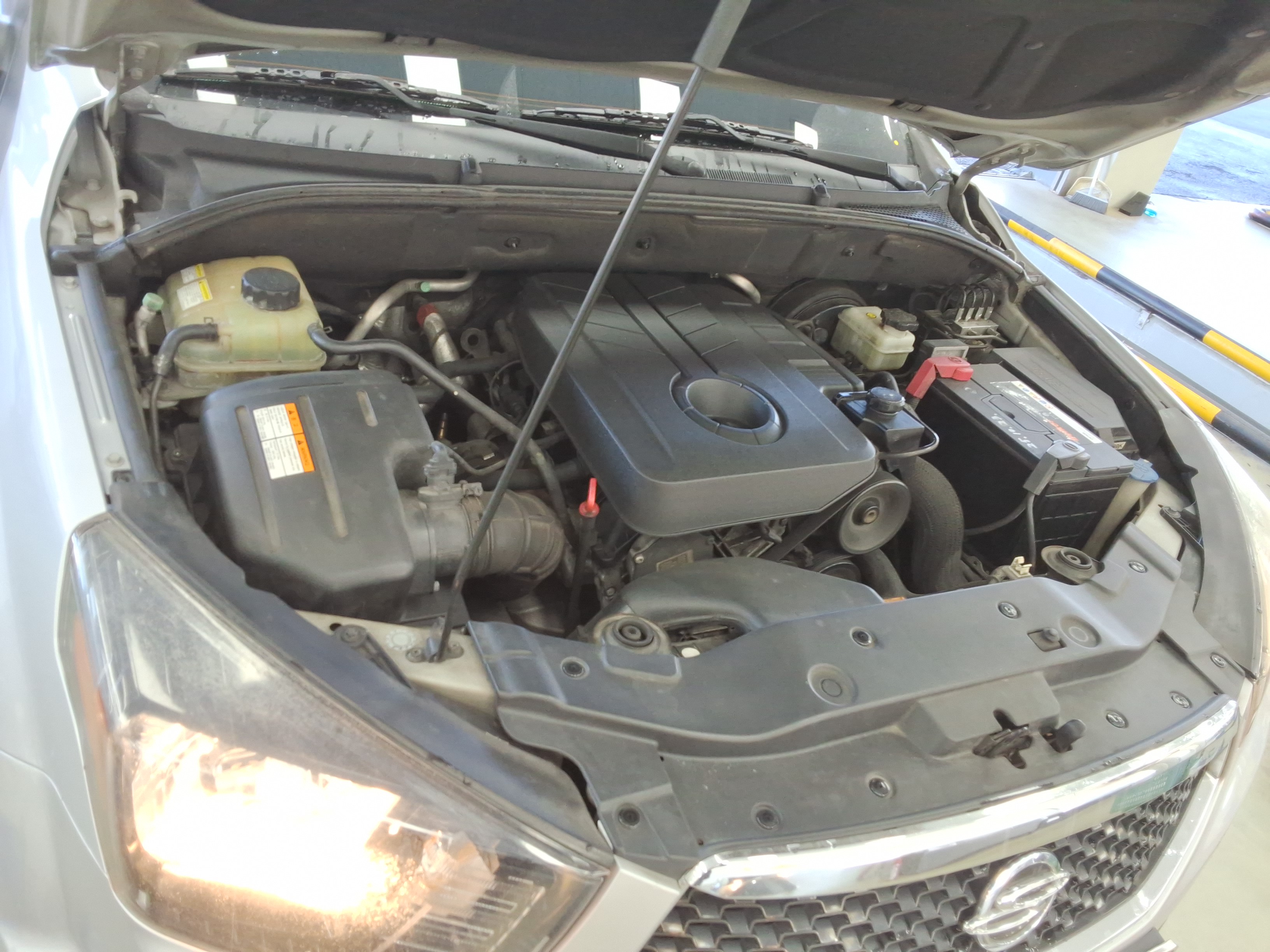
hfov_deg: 63.4
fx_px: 1027
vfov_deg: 49.7
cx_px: 635
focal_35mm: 28
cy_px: 476
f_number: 1.9
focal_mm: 2.91
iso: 44
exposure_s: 1/40
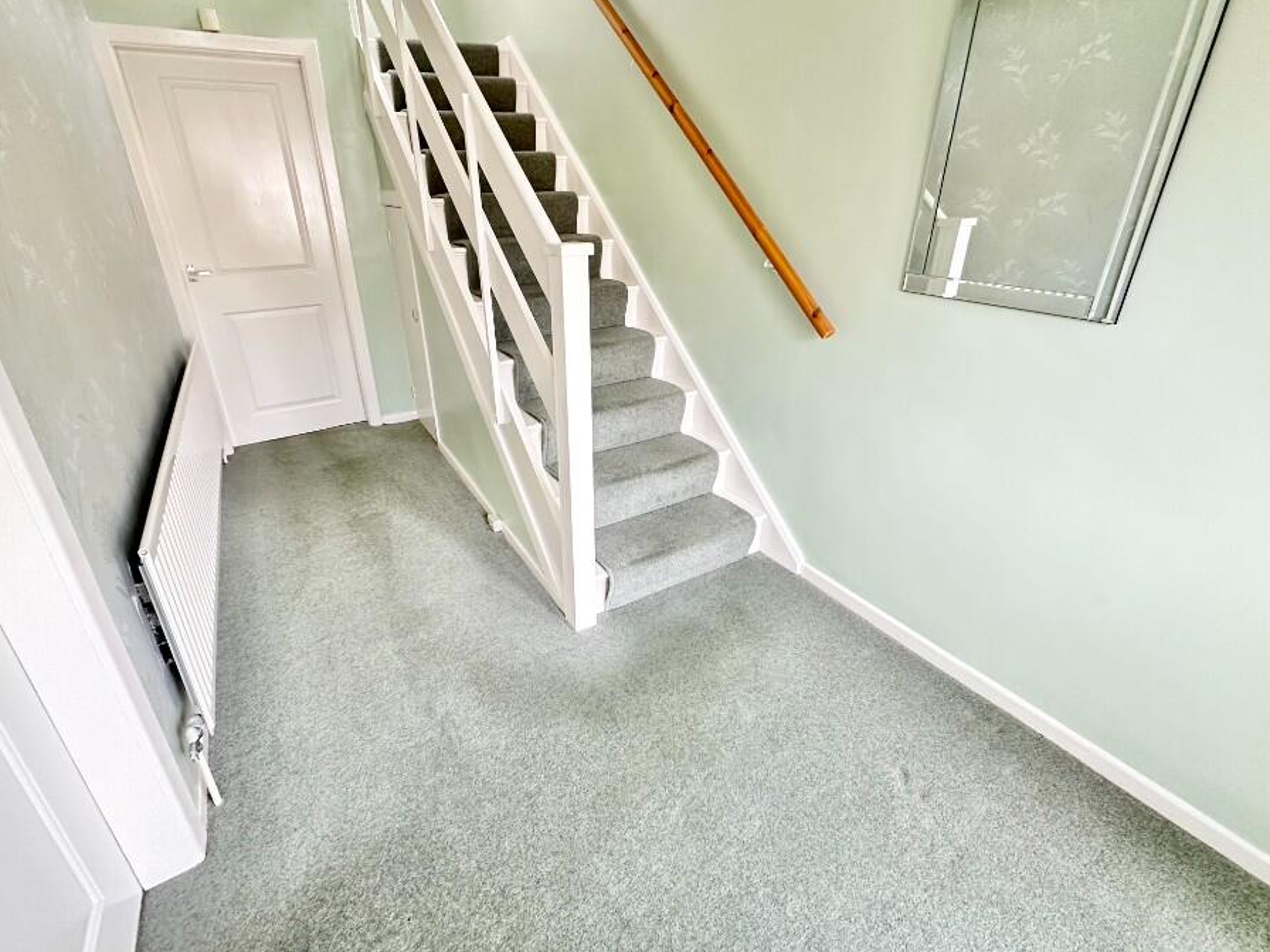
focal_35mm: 16
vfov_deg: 78.0
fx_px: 587
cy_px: 443
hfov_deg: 94.4
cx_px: 602
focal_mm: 2.22
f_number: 2.2
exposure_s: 1/99
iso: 250
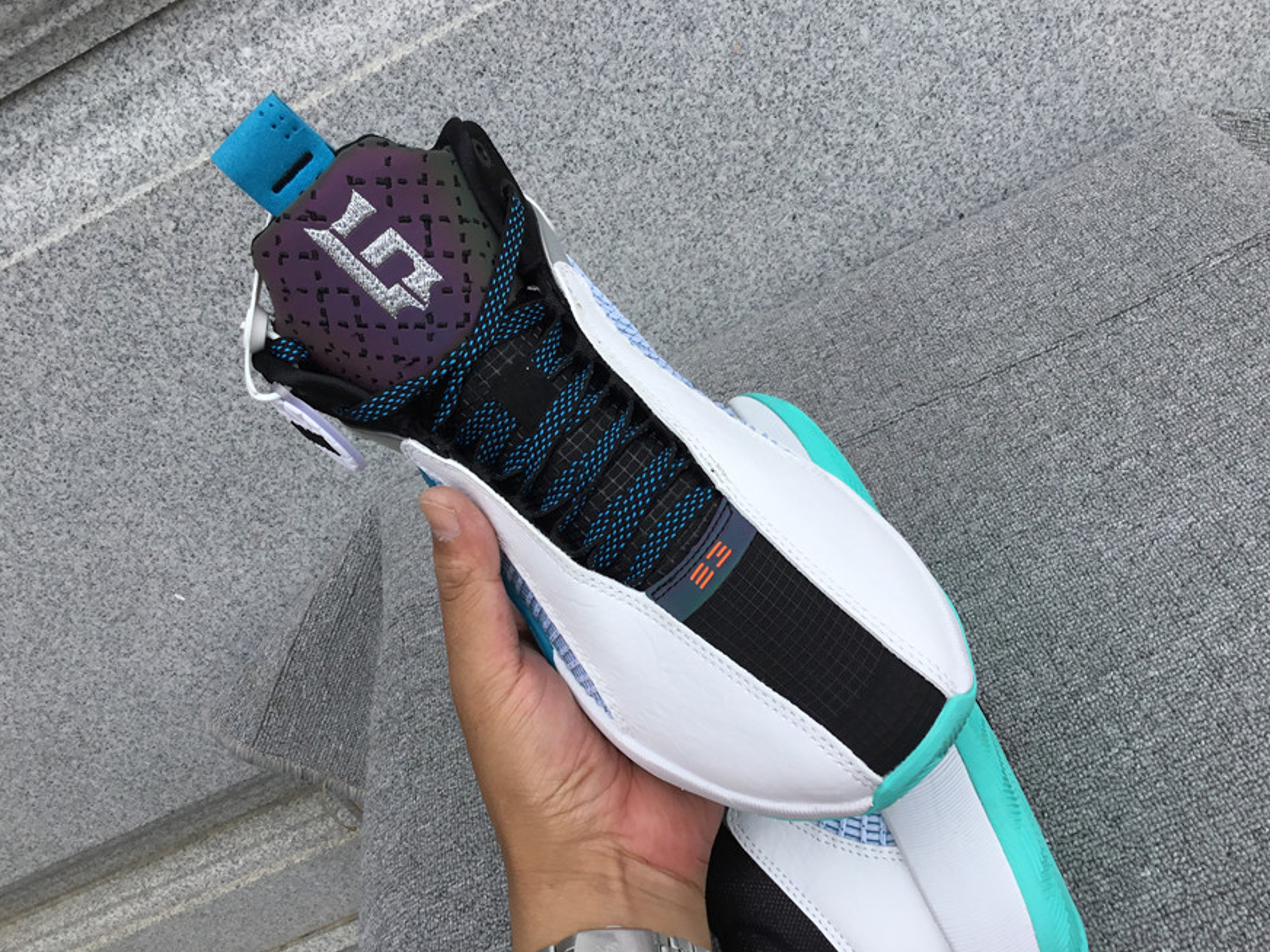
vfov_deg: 44.2
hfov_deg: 56.8
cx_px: 628
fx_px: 1174
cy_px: 474
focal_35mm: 32
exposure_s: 1/734
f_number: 2.4
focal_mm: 3.3
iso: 25
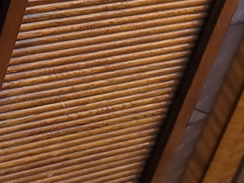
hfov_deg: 14.1
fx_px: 853
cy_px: -221
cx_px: -217
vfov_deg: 10.8
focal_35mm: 121
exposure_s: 1/50
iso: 640
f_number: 1.8
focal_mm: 5.4
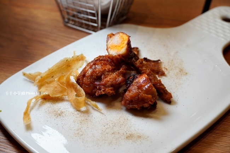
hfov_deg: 29.3
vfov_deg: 19.7
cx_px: 115
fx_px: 441
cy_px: 76
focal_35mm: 69
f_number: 5
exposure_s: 1/80
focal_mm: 46
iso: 250
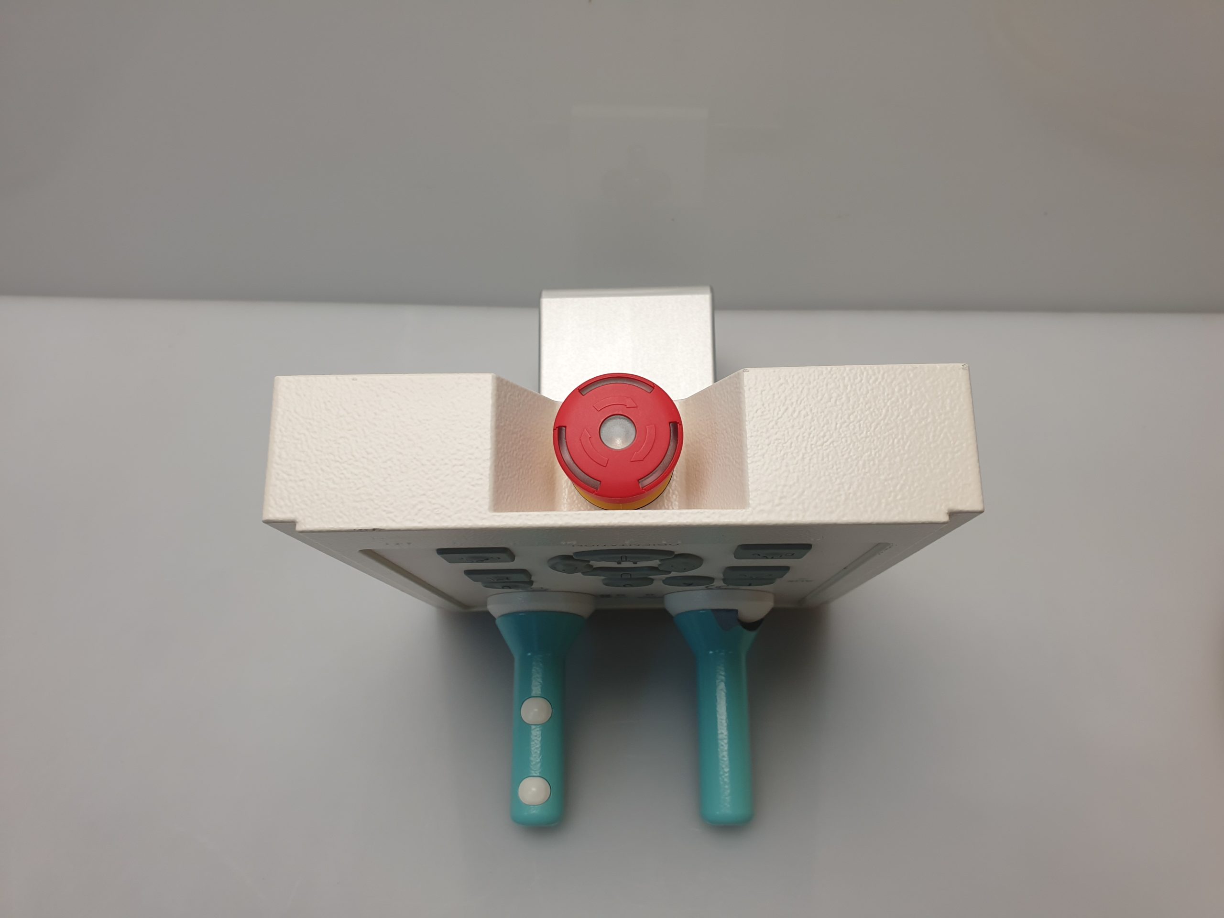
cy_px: 459
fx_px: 919
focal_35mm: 26
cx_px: 612
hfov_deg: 67.3
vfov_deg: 53.1
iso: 64
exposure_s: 1/100
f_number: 2.4
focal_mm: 4.3
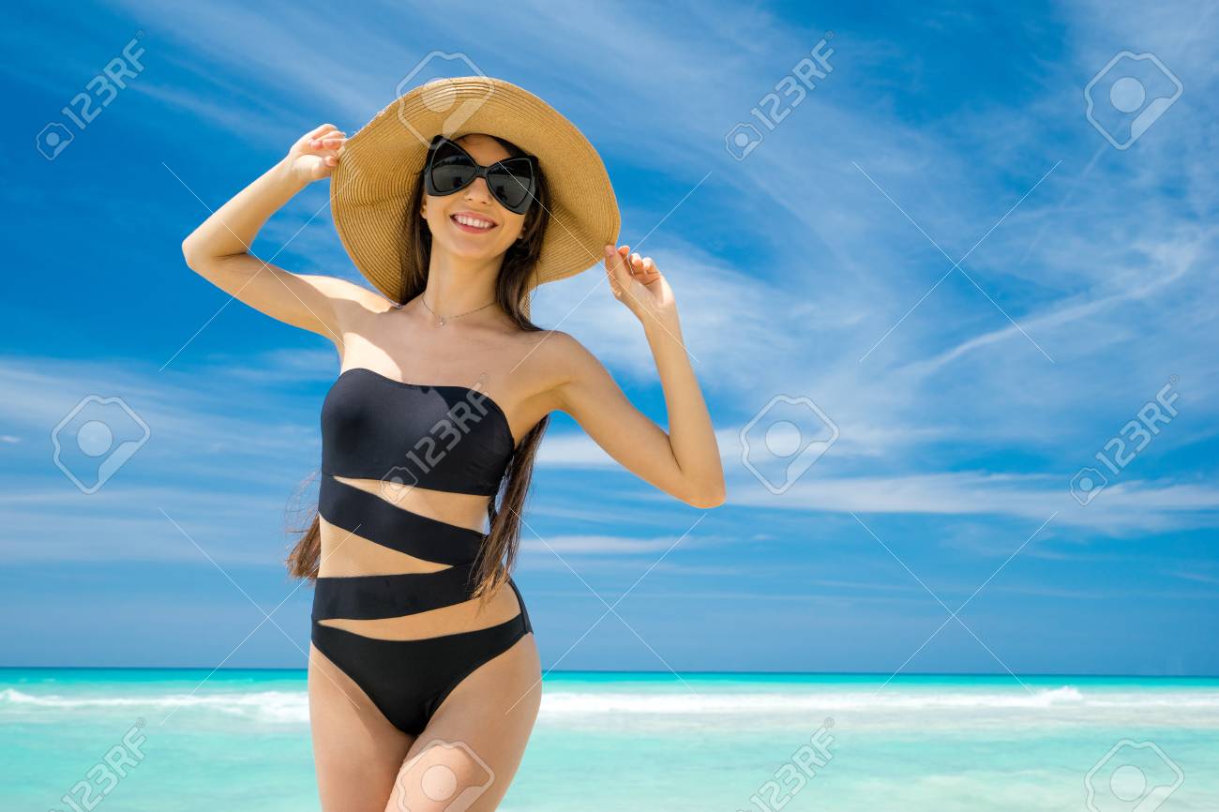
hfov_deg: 54.4
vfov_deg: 37.8
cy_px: 406
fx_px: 1185
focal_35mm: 35
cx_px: 610
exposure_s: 1/800
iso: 200
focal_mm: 35
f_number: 5.6
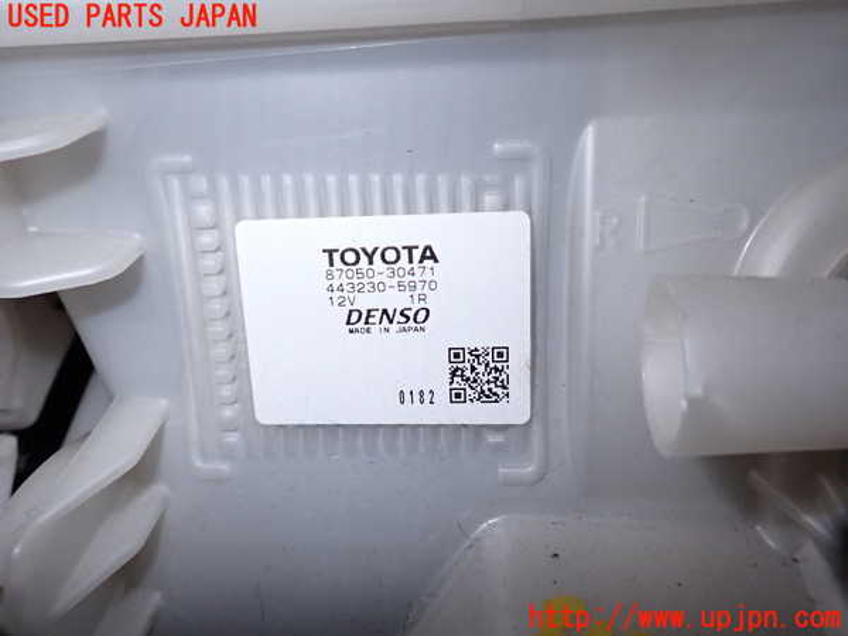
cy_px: 318
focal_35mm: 25
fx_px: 612
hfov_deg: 69.4
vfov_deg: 54.9
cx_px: 424
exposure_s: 1/100
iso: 400
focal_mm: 4.5
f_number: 8
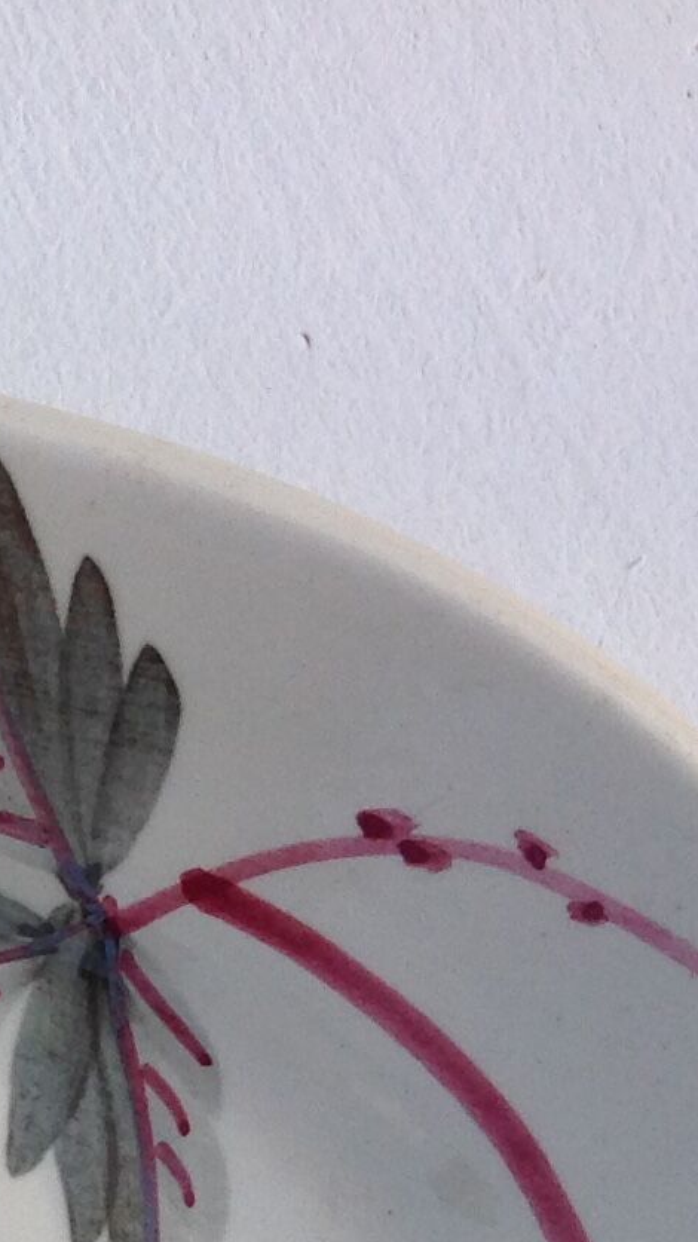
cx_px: -726
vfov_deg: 17.5
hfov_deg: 9.5
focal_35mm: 118
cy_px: 1408
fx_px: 3884
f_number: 2.4
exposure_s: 1/1439
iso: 50
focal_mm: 4.28
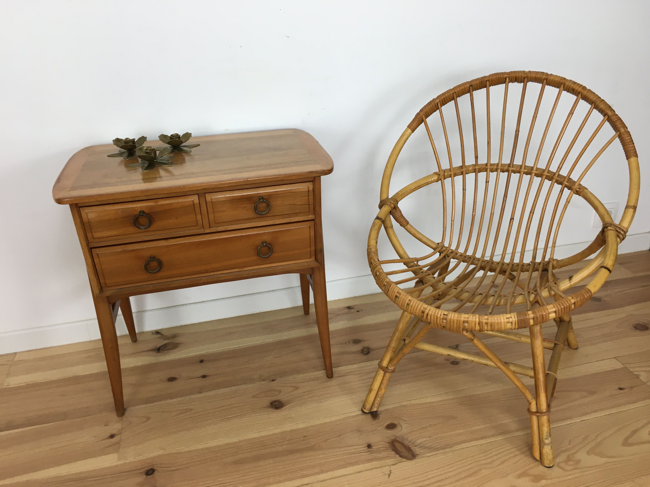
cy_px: 244
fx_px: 545
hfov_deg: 61.7
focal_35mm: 29
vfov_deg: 48.2
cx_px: 325
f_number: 2.2
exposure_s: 1/33
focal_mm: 4.15
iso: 25
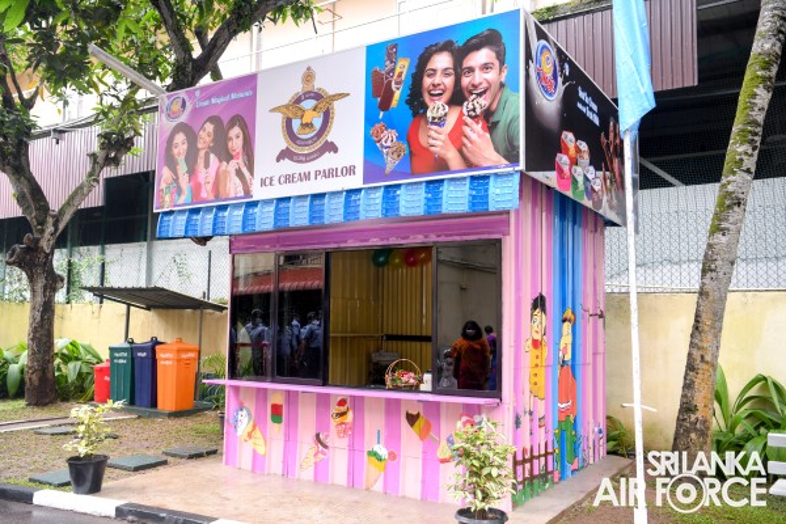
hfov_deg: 55.8
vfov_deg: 38.9
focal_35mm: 34
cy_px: 262
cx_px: 393
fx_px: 742
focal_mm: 34
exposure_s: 1/200
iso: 500
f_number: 4
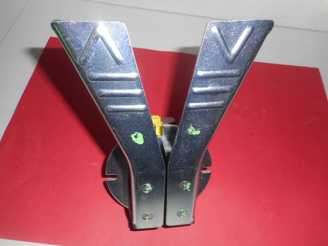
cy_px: 123
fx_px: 237
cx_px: 164
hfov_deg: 69.4
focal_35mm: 25
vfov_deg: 54.9
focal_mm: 4.5
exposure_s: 1/25
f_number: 3.7
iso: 80
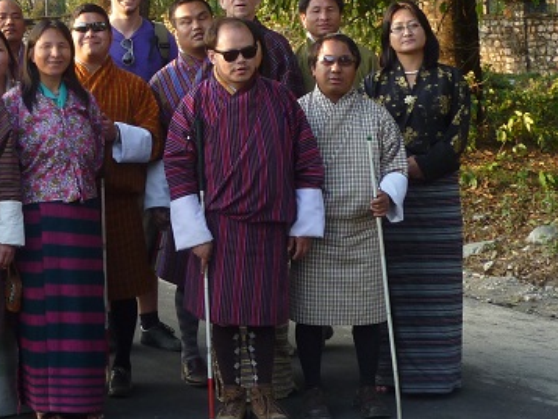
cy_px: 17
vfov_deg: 14.9
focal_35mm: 98
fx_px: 1580
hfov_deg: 19.5
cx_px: 23
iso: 80
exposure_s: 1/50
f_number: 3.8
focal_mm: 6.3
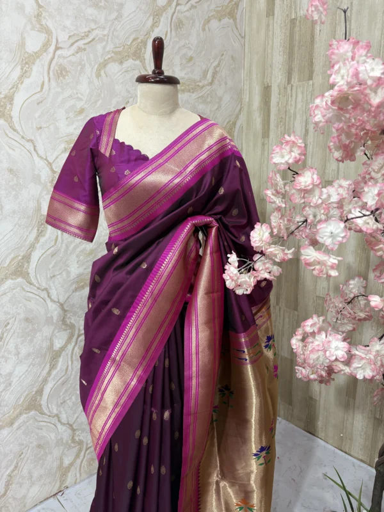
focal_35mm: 26
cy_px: 256
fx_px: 385
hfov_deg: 53.1
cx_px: 192
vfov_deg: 67.3
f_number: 1.6
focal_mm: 6
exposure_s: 1/100
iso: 100
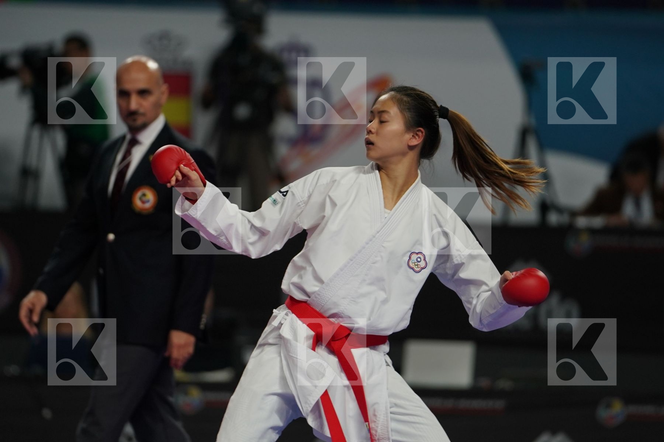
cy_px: 221
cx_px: 332
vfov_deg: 4.6
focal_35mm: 300
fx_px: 5533
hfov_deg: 6.9
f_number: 2.8
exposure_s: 1/1000
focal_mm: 200
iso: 800
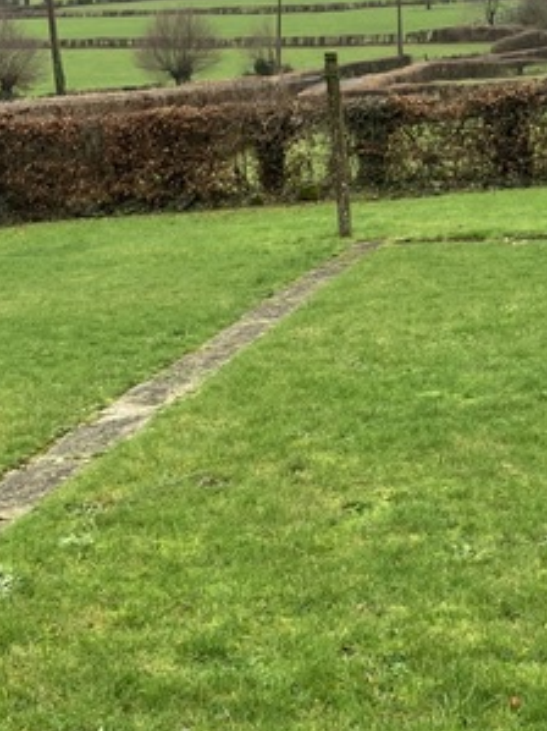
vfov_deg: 27.0
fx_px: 1518
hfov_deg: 20.4
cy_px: 408
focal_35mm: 72
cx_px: 300
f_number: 1.8
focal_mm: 3.99
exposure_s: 1/154
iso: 25
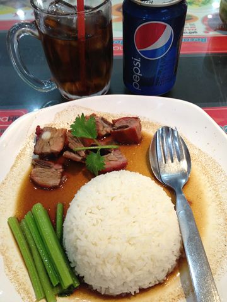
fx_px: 306
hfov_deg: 40.7
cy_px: 151
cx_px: 114
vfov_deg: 52.6
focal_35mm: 35
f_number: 2.4
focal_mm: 4.28
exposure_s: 1/20
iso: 100
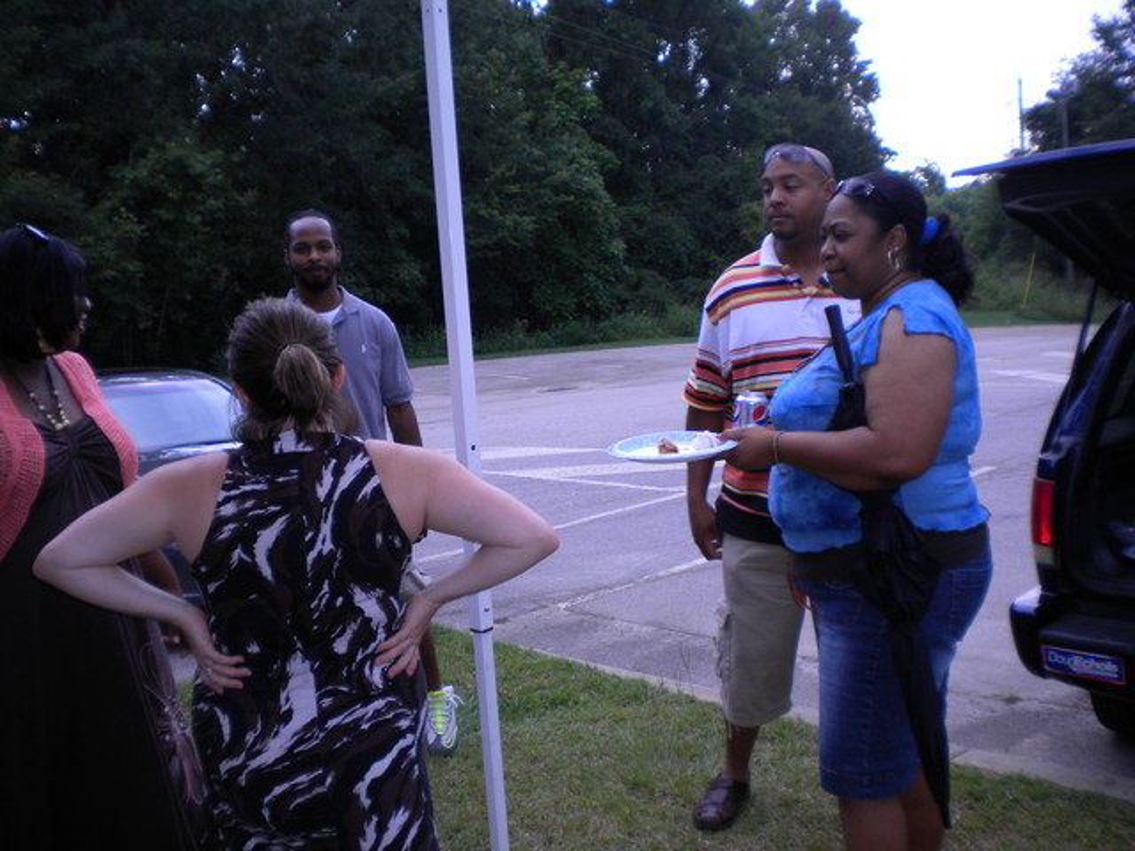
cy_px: 426
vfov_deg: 40.7
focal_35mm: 35
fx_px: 1148
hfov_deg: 52.6
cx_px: 568
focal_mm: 6.3
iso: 80
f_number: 4.6
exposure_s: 1/129
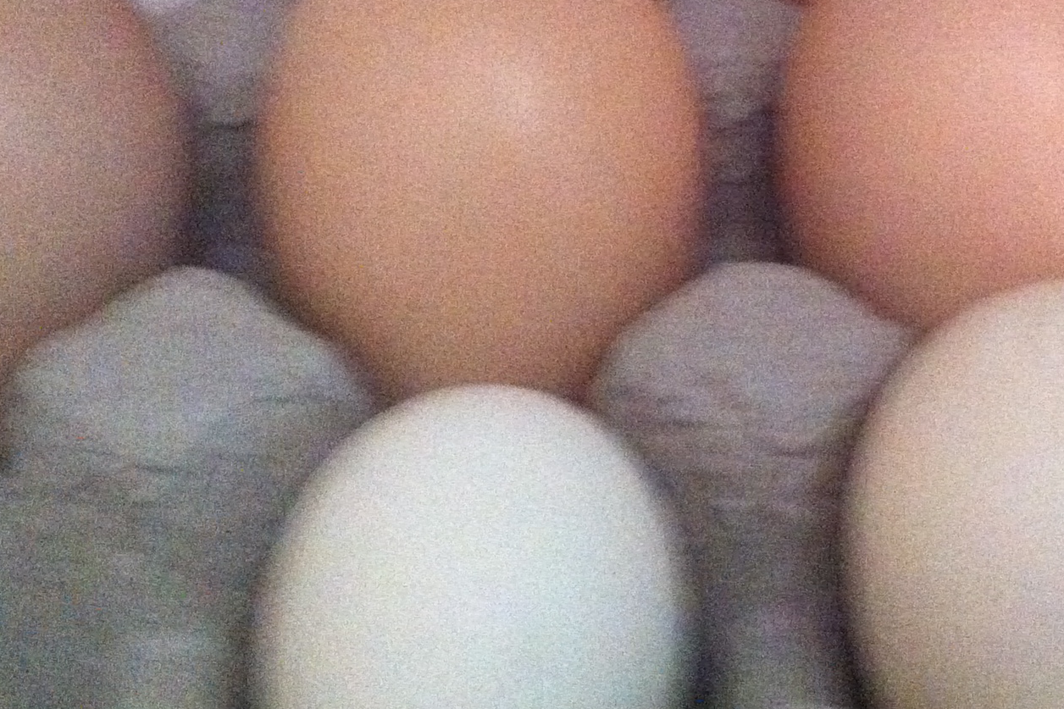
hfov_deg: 26.7
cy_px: 100
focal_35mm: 75
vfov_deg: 17.9
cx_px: 785
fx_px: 2216
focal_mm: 3.85
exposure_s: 1/15
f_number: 2.8
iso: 1000
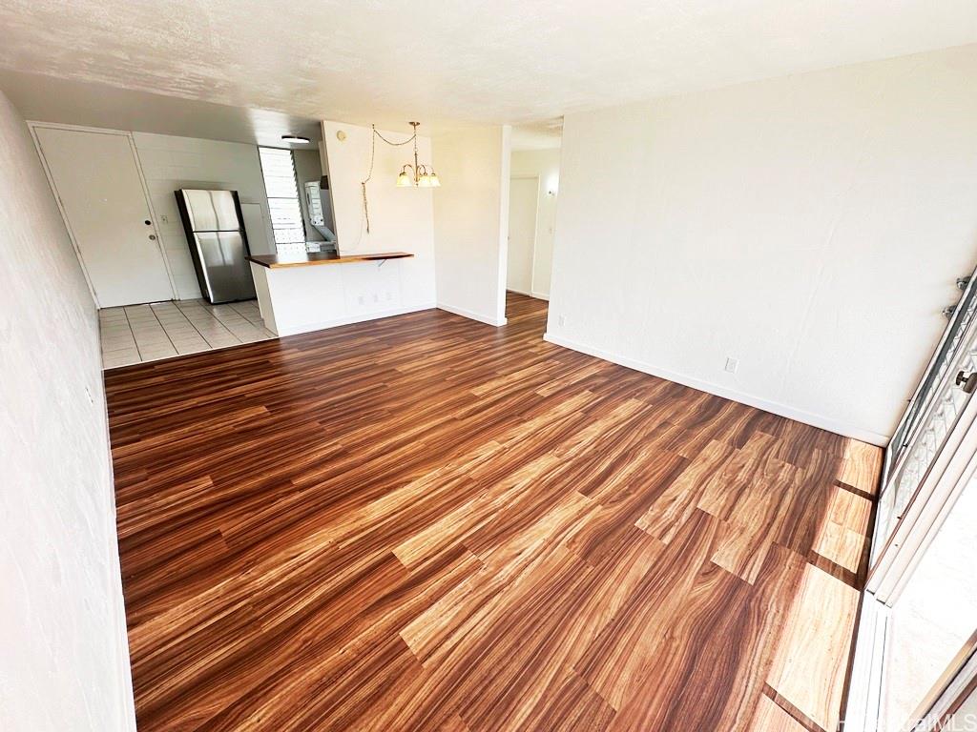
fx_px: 395
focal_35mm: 14
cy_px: 366
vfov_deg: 85.7
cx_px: 488
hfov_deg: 102.1
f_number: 2.2
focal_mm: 2.22
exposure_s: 1/165
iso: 40
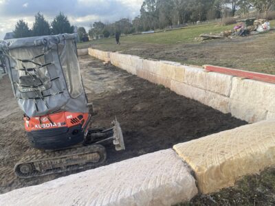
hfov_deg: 67.3
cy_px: 103
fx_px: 207
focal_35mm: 26
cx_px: 138
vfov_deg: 53.1
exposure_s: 1/620
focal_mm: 4.25
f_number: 1.8
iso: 32
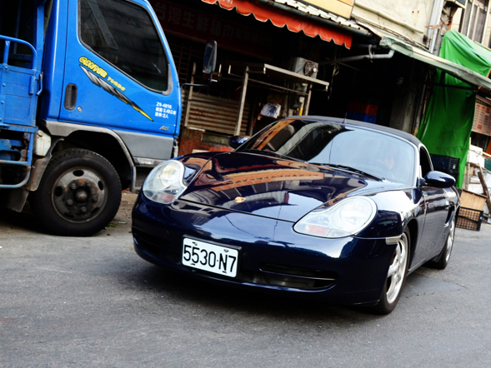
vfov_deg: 32.1
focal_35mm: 45
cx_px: 388
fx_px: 638
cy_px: 221
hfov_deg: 40.5
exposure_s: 1/400
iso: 1100
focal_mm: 18
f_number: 3.5
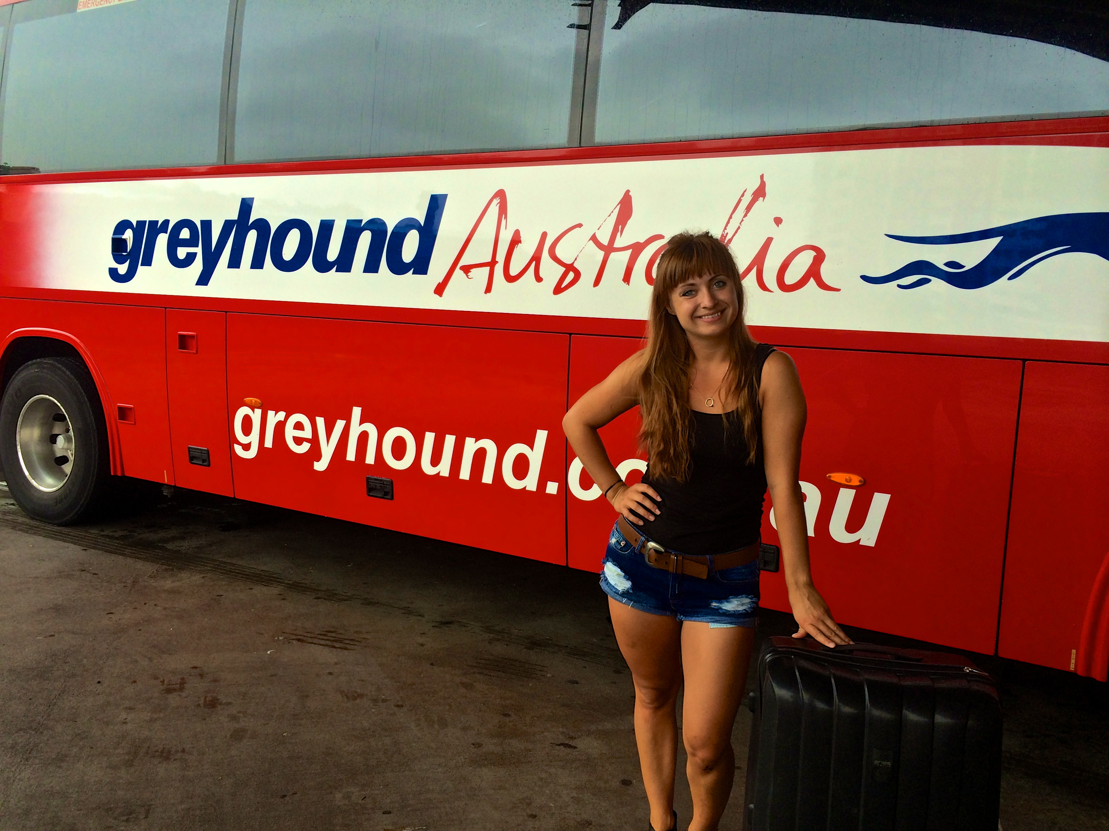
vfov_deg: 46.8
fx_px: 961
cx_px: 554
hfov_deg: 60.0
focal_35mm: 30
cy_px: 416
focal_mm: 4.12
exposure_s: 1/60
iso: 40
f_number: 2.2
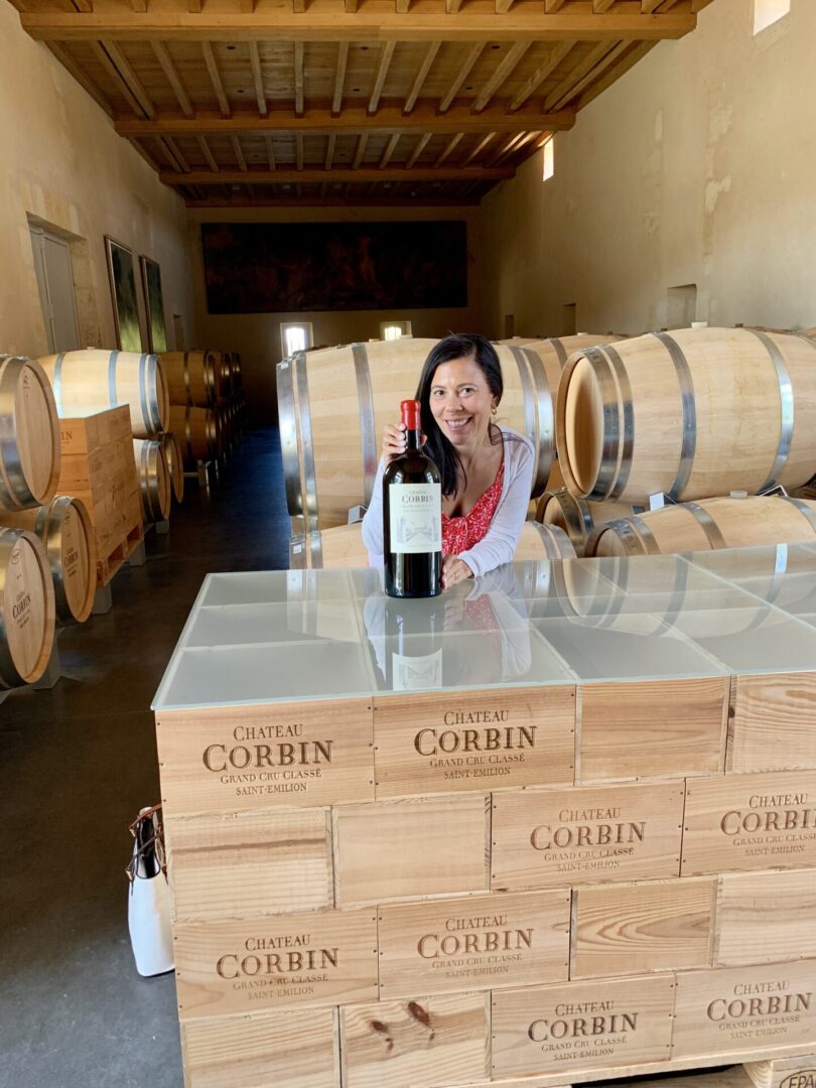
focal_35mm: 26
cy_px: 544
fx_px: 817
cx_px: 408
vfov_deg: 67.3
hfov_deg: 53.1
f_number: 1.8
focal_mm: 4.25
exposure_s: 1/60
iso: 125
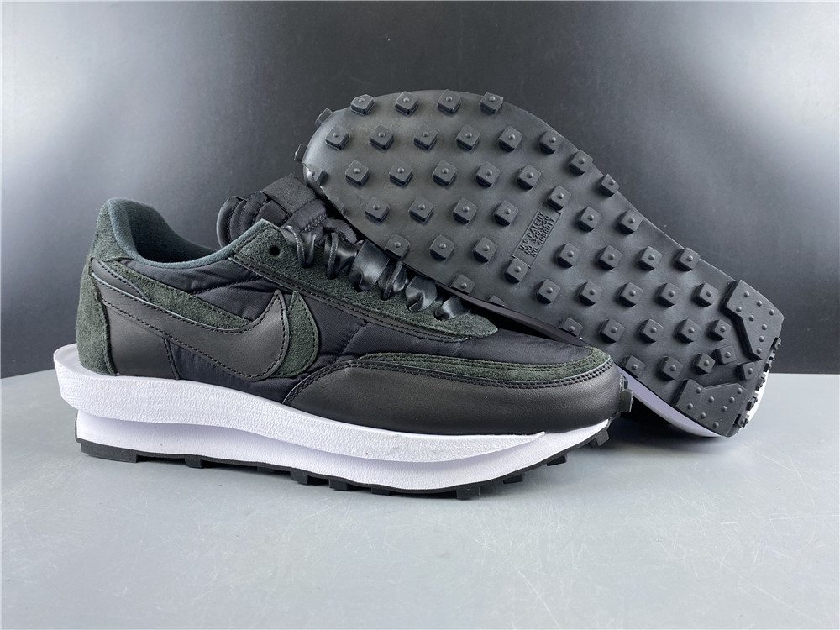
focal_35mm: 26
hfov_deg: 67.3
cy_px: 315
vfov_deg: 53.1
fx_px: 631
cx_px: 420
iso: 80
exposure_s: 1/100
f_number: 1.8
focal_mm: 4.25
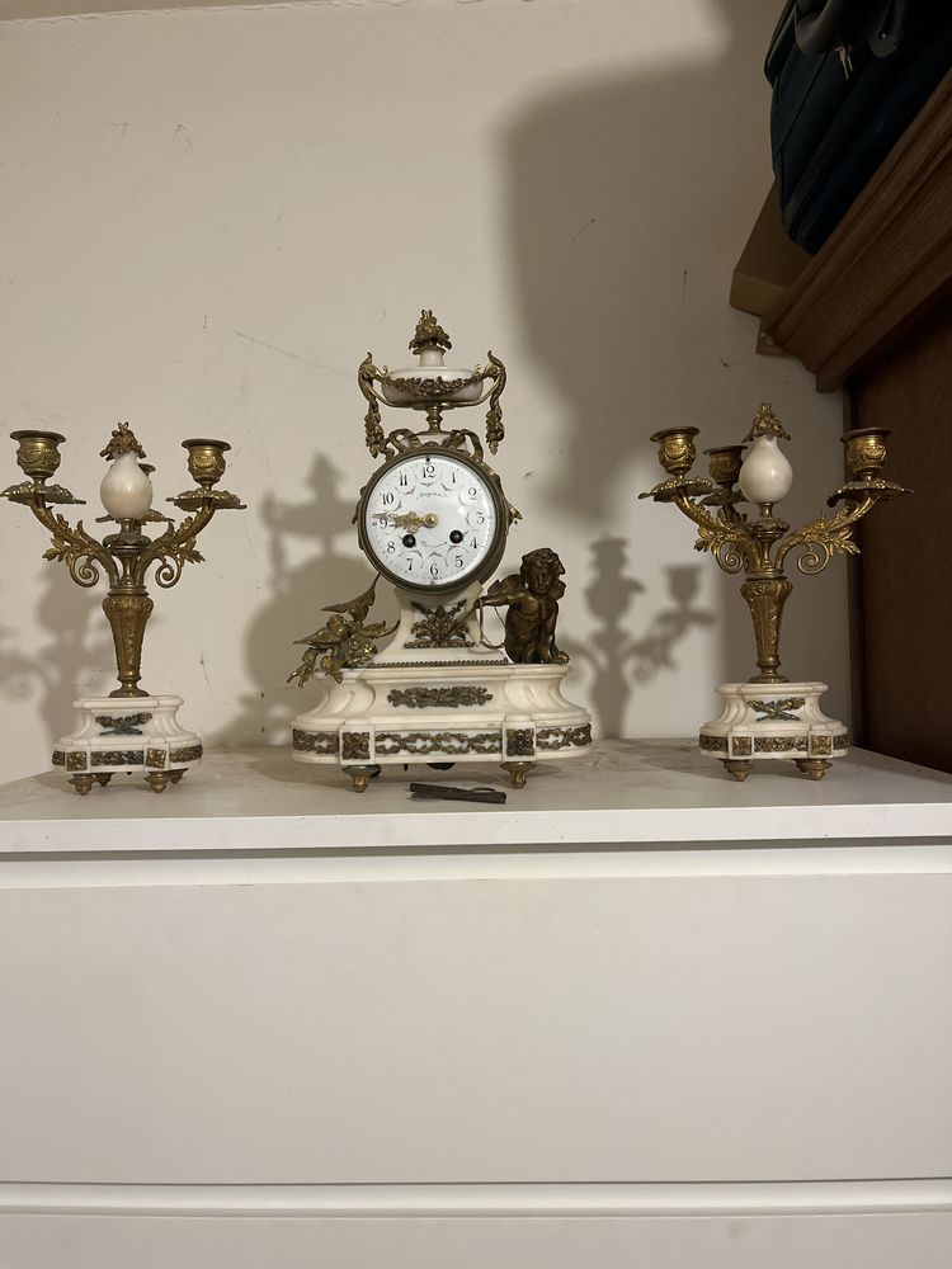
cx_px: 476
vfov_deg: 67.3
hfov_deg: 53.1
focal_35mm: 26
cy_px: 634
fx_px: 953
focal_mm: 5.1
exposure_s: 1/50
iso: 250
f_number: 1.6
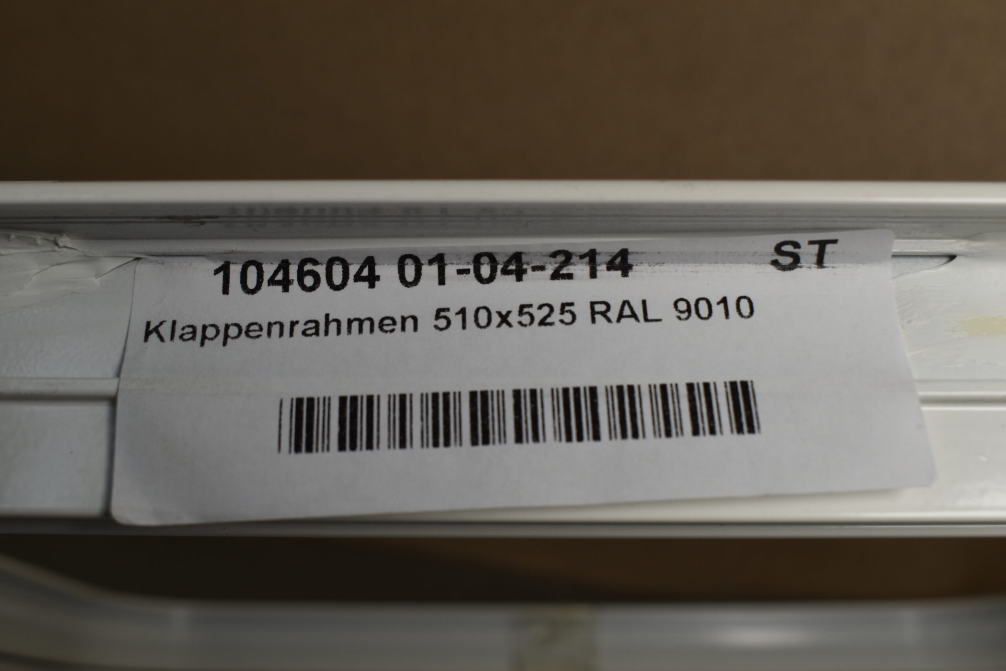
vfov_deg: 31.9
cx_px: 503
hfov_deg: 46.4
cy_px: 336
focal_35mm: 42
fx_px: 1174
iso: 140
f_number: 8
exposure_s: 1/60
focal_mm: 28
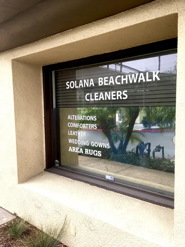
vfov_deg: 61.7
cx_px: 92
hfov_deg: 48.2
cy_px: 124
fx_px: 207
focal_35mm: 29
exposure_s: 1/324
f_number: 2.2
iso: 25
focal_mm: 4.15
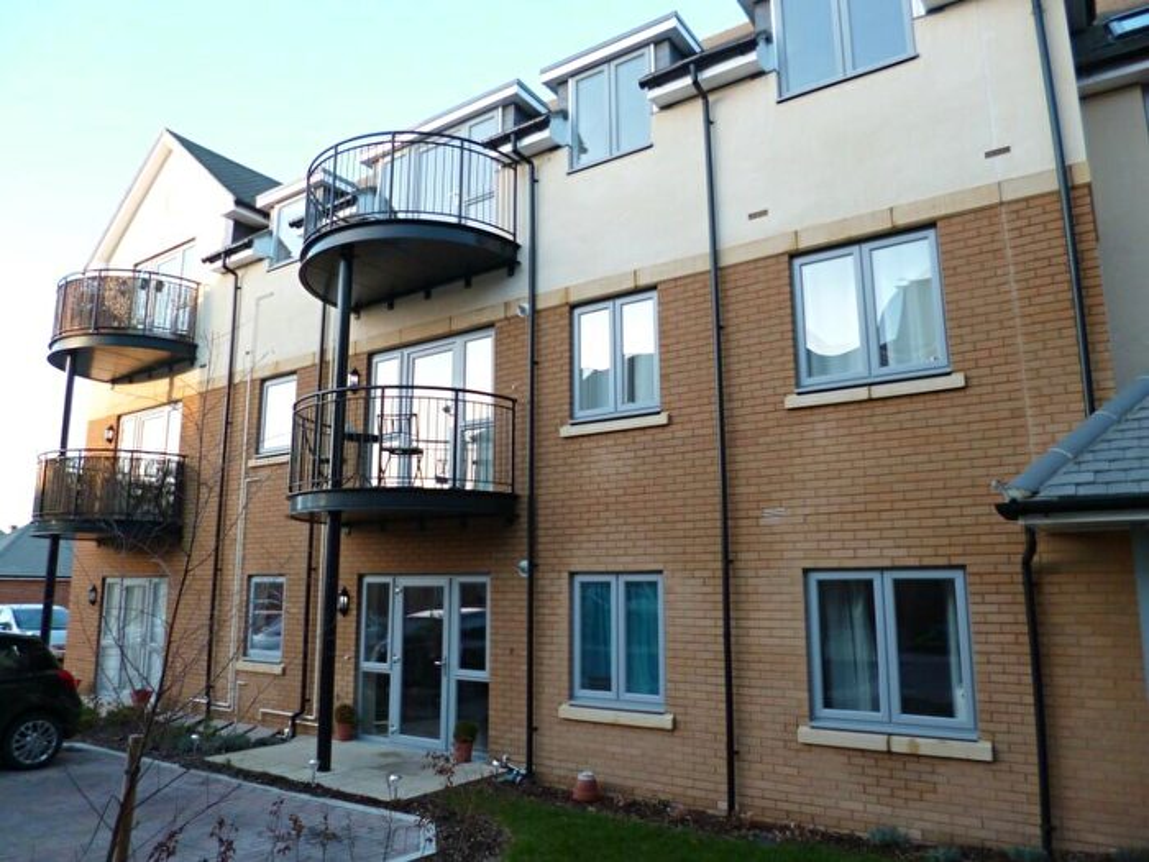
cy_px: 431
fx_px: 797
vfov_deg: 56.8
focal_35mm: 24
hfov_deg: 71.6
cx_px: 574
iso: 100
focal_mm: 4.3
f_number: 2.5
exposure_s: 1/100
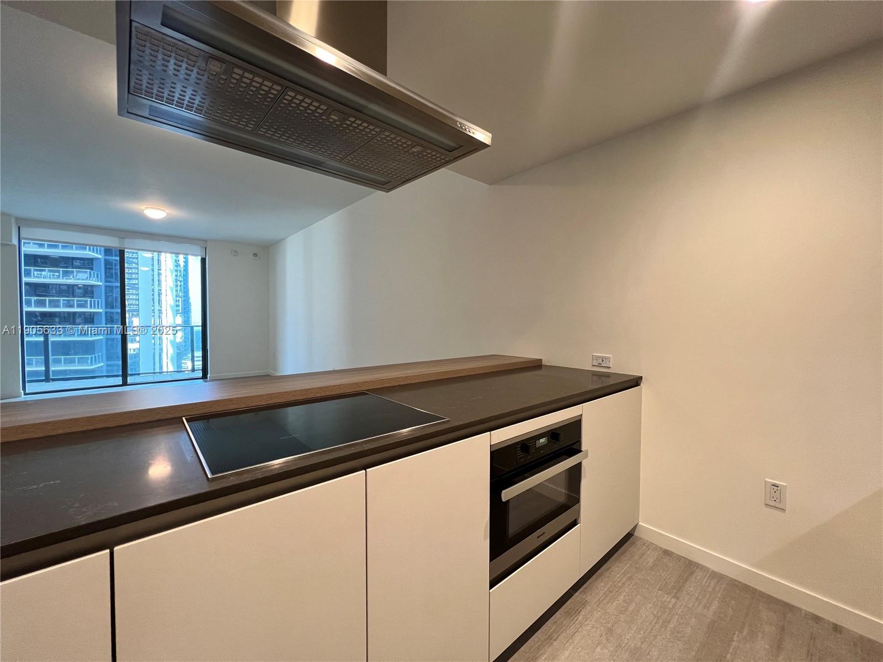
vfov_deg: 89.9
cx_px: 442
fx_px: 332
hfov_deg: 106.2
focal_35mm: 13
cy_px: 331
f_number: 1.8
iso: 250
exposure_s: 1/120
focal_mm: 1.57
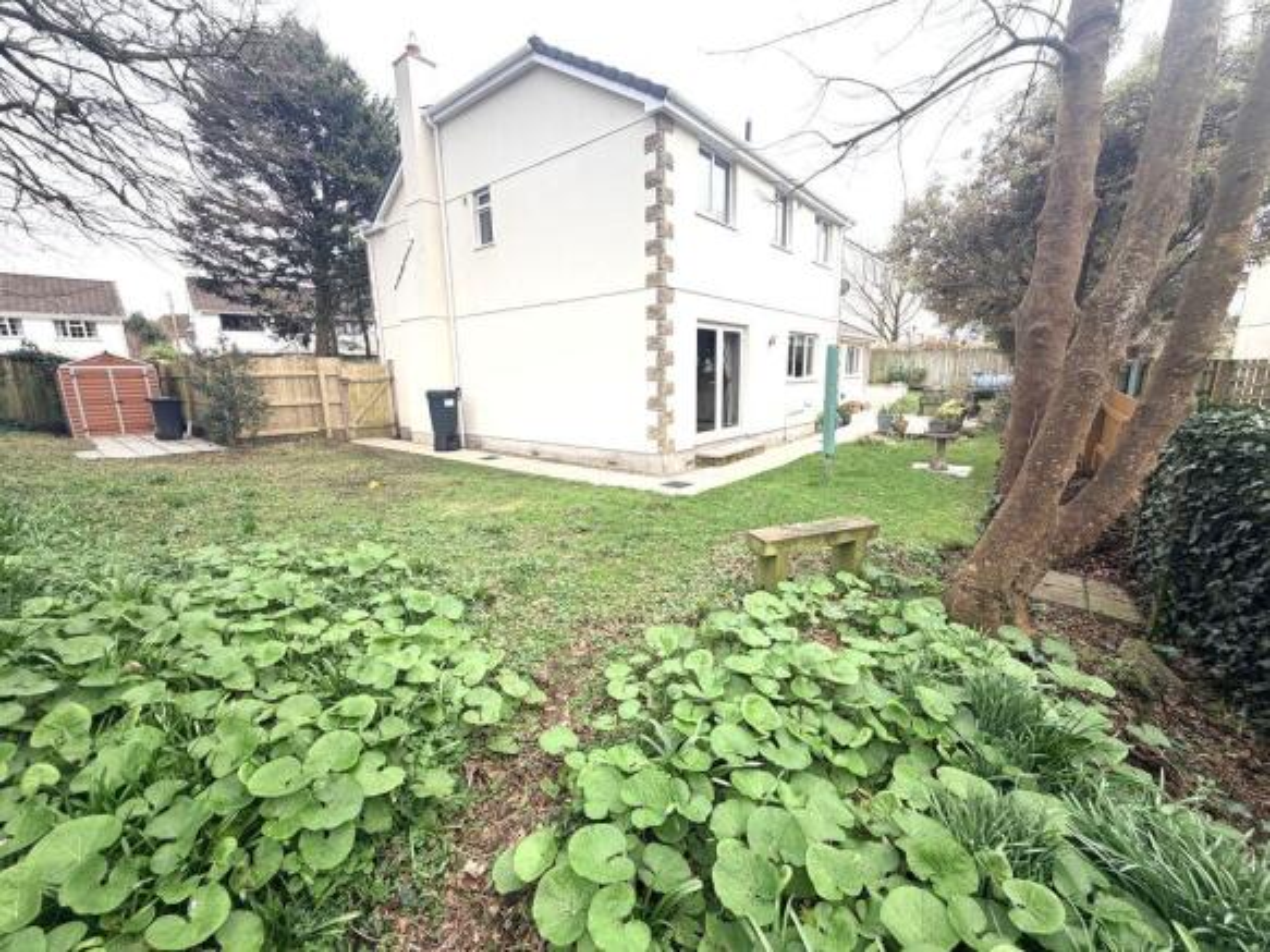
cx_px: 635
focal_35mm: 14
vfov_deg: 85.7
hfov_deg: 102.1
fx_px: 514
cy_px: 476
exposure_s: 1/180
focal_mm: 2.22
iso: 40
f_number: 2.2
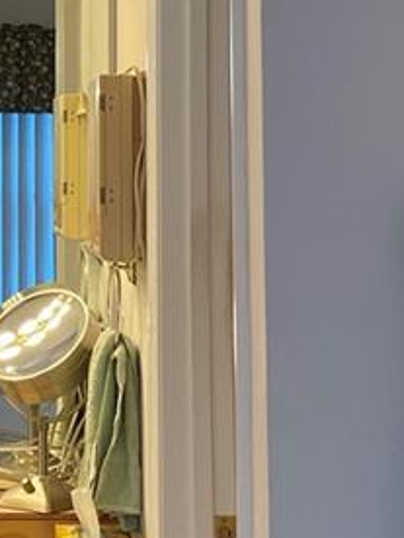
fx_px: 1758
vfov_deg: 17.0
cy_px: -25
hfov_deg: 12.9
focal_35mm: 113
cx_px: -41
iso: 64
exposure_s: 1/60
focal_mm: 4.25
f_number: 1.8
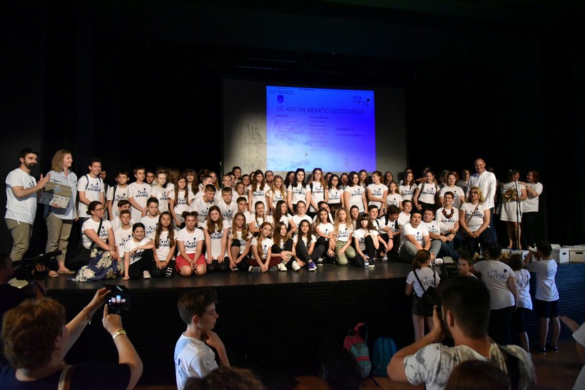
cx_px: 292
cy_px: 195
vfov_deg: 53.2
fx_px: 390
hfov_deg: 73.7
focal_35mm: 24
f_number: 4
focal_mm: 24
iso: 12800
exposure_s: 1/1250
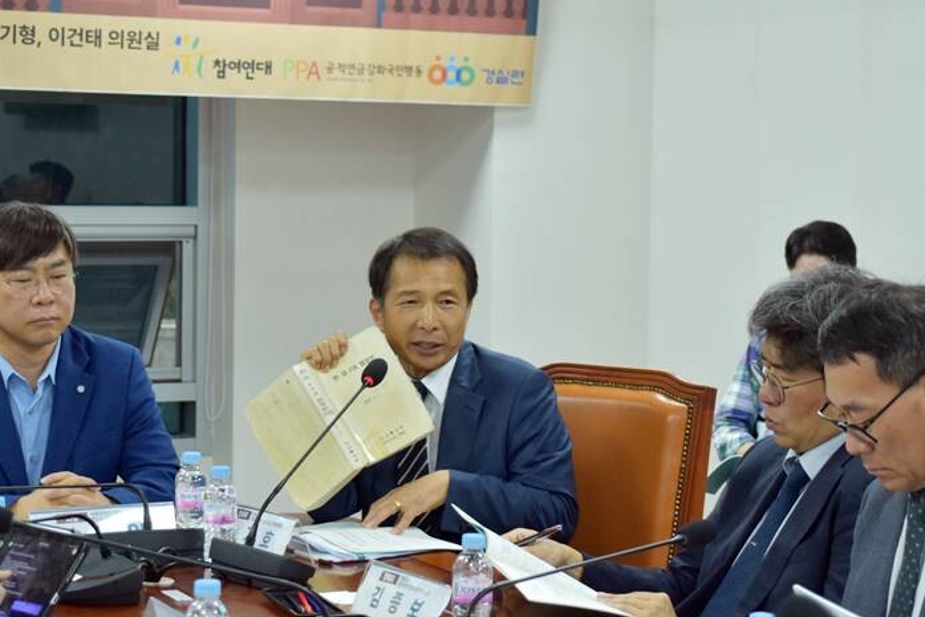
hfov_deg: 21.0
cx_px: 447
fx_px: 2493
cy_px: 286
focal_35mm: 97
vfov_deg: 14.1
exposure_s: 1/125
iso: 1000
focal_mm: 44
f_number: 4.8
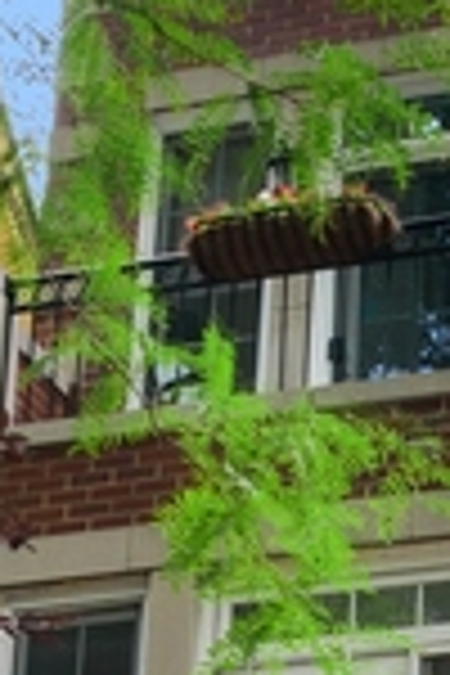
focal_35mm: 144
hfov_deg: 9.3
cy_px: 886
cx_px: 632
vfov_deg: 13.7
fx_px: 2700
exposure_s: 1/100
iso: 400
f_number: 8
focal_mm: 20
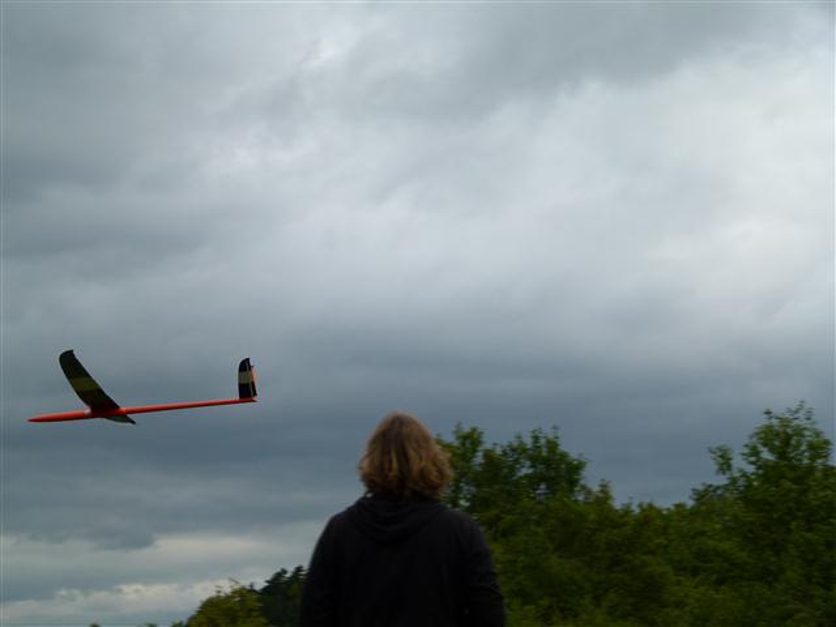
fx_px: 1932
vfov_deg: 18.4
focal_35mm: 80
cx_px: 418
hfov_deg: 24.4
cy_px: 314
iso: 100
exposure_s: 1/1300
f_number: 4
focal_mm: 14.4
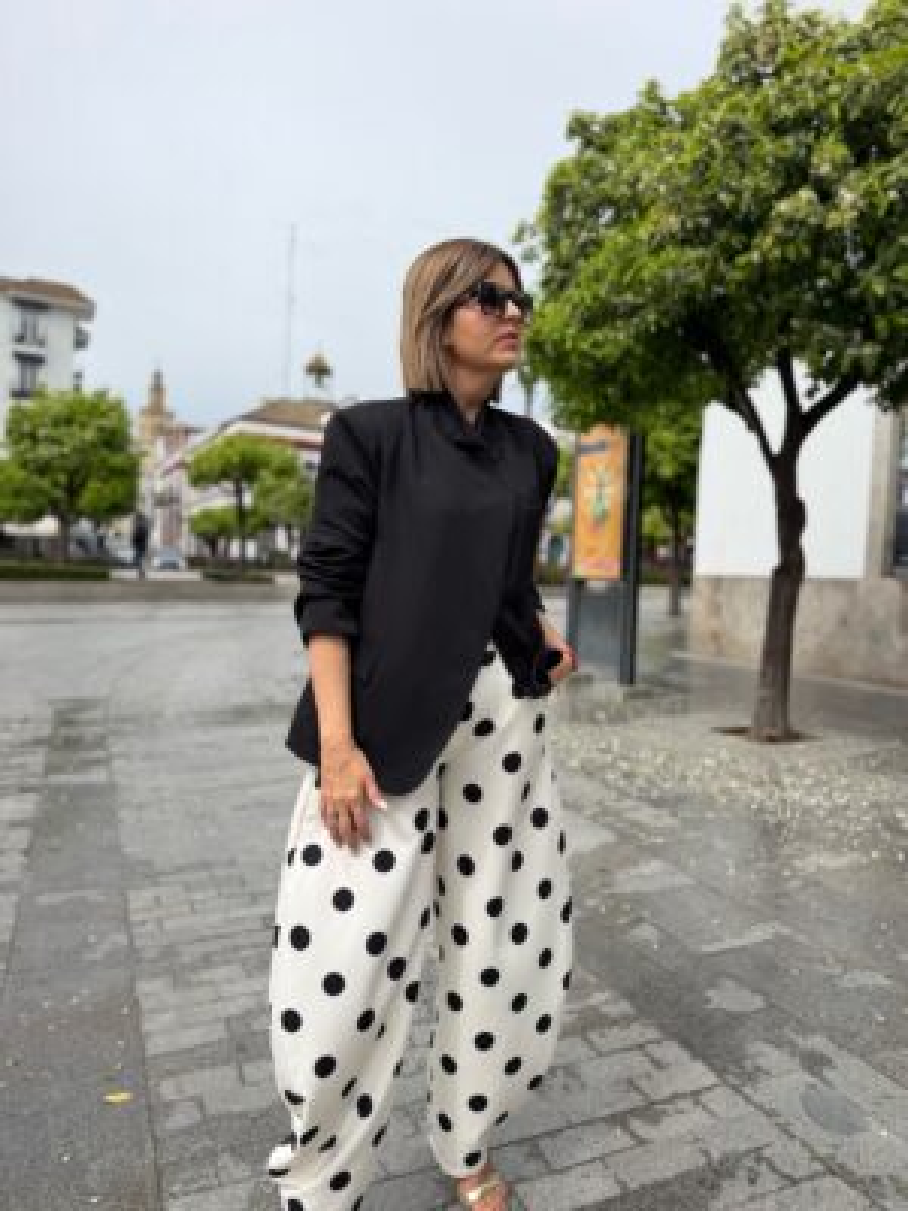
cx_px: 454
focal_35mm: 24
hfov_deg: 56.8
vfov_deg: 71.6
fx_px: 839
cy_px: 606
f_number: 1.78
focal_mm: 6.76
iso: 80
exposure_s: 1/5319
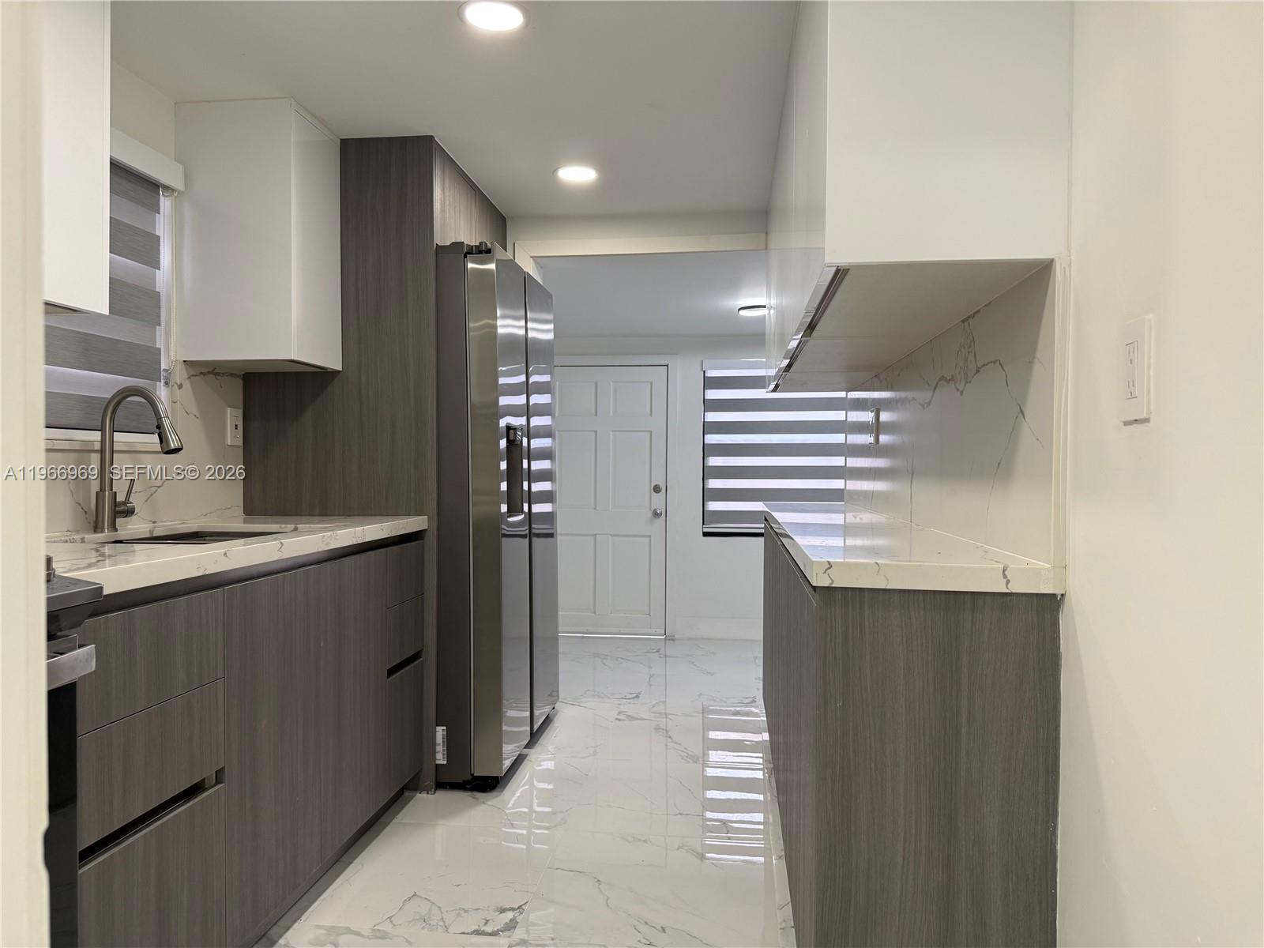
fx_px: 876
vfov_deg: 56.8
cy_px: 474
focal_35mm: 24
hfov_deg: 71.6
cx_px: 632
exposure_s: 1/120
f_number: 1.78
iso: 160
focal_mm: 6.76
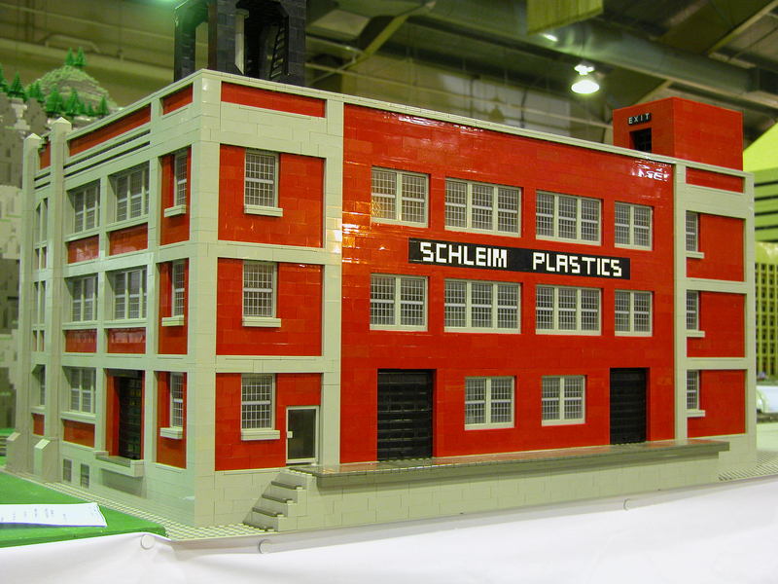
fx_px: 1034
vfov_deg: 31.5
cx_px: 389
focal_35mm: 46
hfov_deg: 41.2
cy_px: 292
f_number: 3
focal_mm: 11.6
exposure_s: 1/4.2
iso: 282
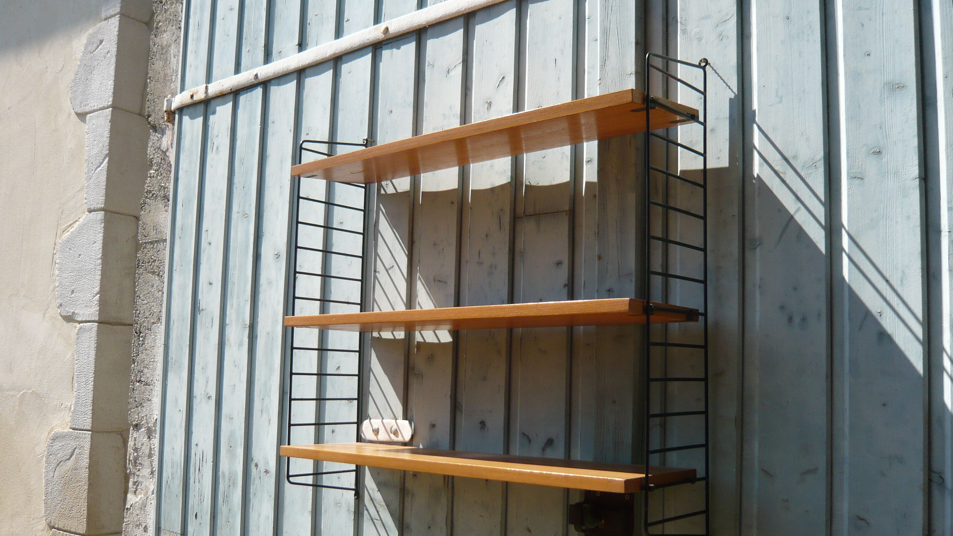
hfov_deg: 56.6
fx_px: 884
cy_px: 292
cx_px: 477
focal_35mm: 35
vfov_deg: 33.7
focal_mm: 5.2
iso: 100
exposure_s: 1/800
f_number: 3
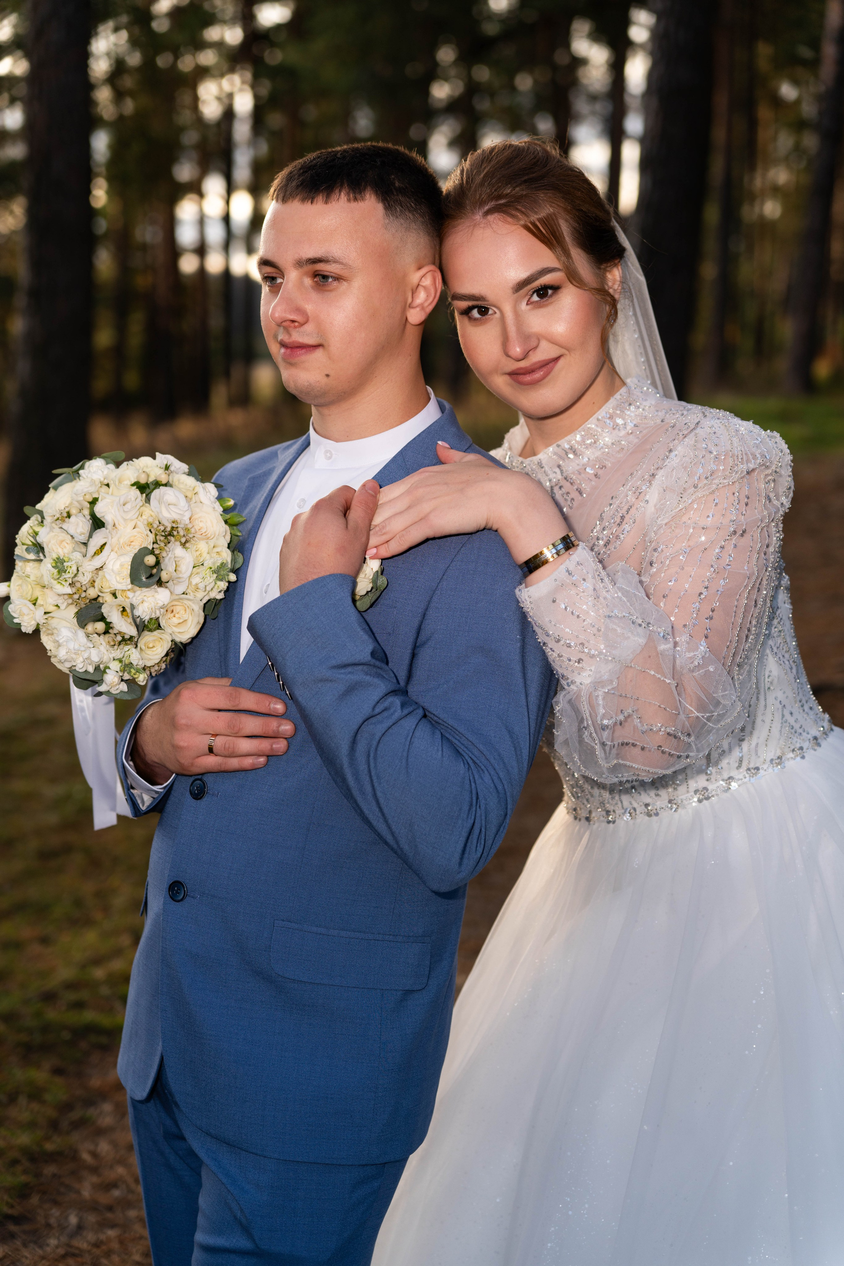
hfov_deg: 25.7
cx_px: 422
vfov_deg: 37.7
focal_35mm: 53
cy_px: 633
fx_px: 1852
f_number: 2.8
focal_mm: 52.7
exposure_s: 1/640
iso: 200
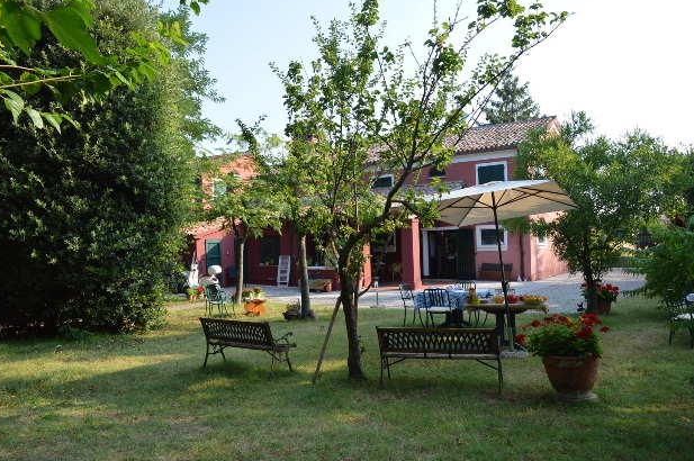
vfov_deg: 46.3
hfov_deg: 65.5
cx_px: 351
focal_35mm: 28
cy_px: 232
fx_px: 539
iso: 100
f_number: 6.3
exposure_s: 1/160
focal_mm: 18
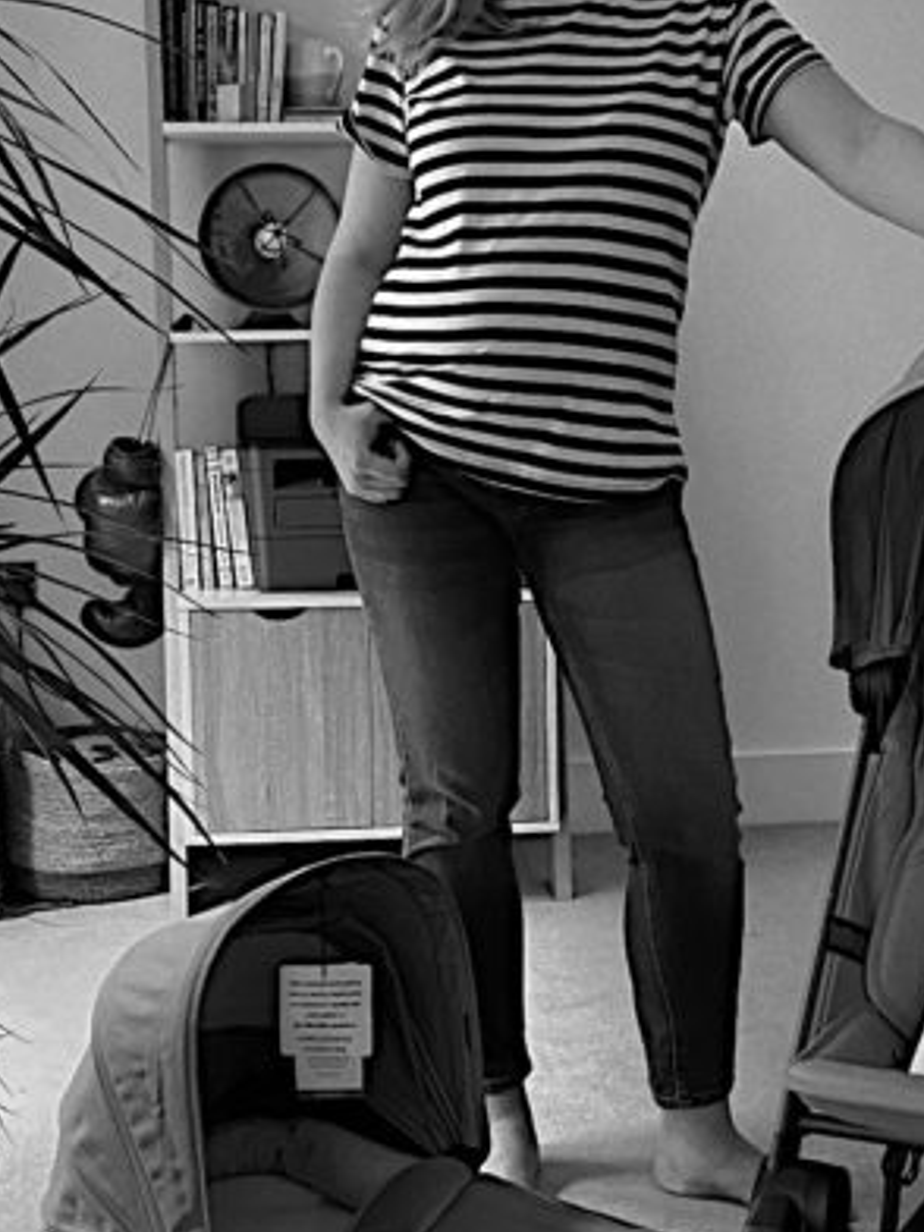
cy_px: 591
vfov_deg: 28.6
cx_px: 512
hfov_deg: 21.6
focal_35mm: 68
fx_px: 2420
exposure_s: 1/50
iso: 320
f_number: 1.8
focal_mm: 4.25
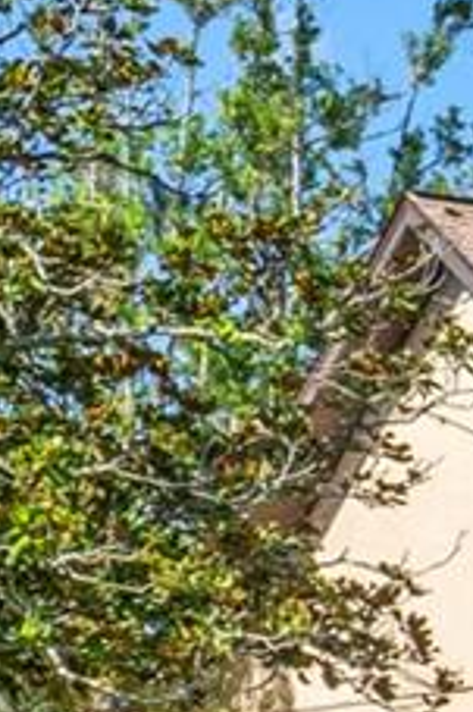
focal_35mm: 174
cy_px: 822
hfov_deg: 6.2
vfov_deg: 11.6
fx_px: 3440
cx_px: 2049
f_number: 7.1
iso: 400
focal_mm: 16.5
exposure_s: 1/1600
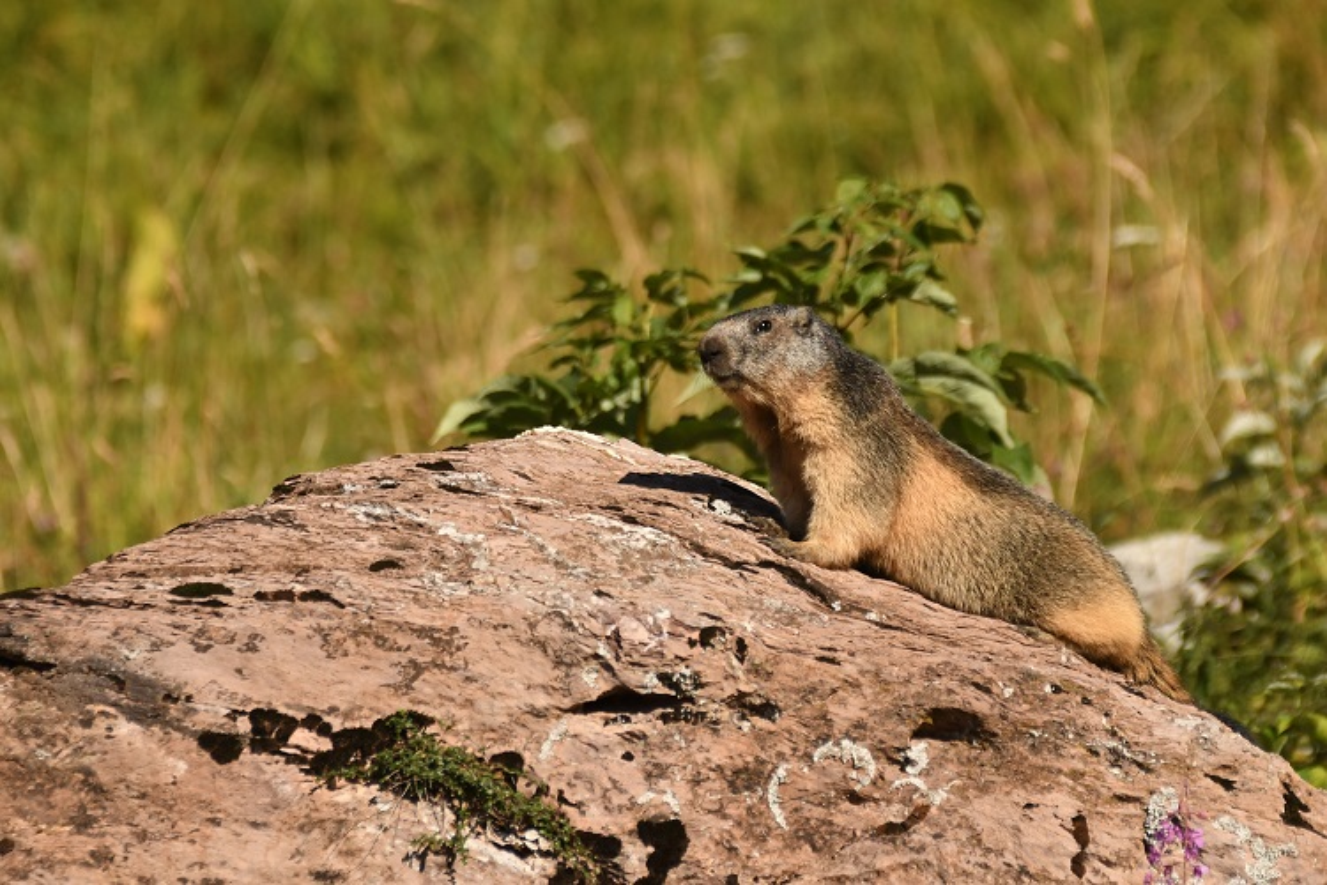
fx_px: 32435
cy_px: 442
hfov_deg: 2.3
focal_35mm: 880
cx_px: 664
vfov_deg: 1.6
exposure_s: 1/2500
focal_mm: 440
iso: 500
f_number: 6.3
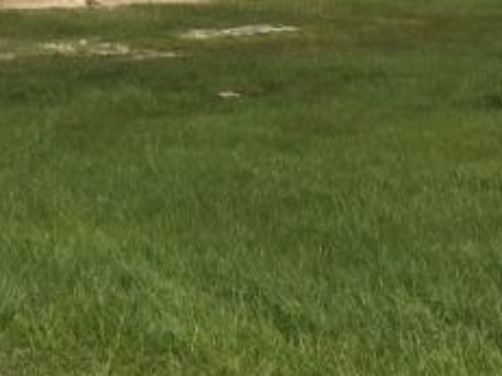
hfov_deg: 20.2
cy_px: -191
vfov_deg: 14.7
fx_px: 1348
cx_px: -48
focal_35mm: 93
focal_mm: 3.99
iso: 20
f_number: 1.8
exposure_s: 1/4808
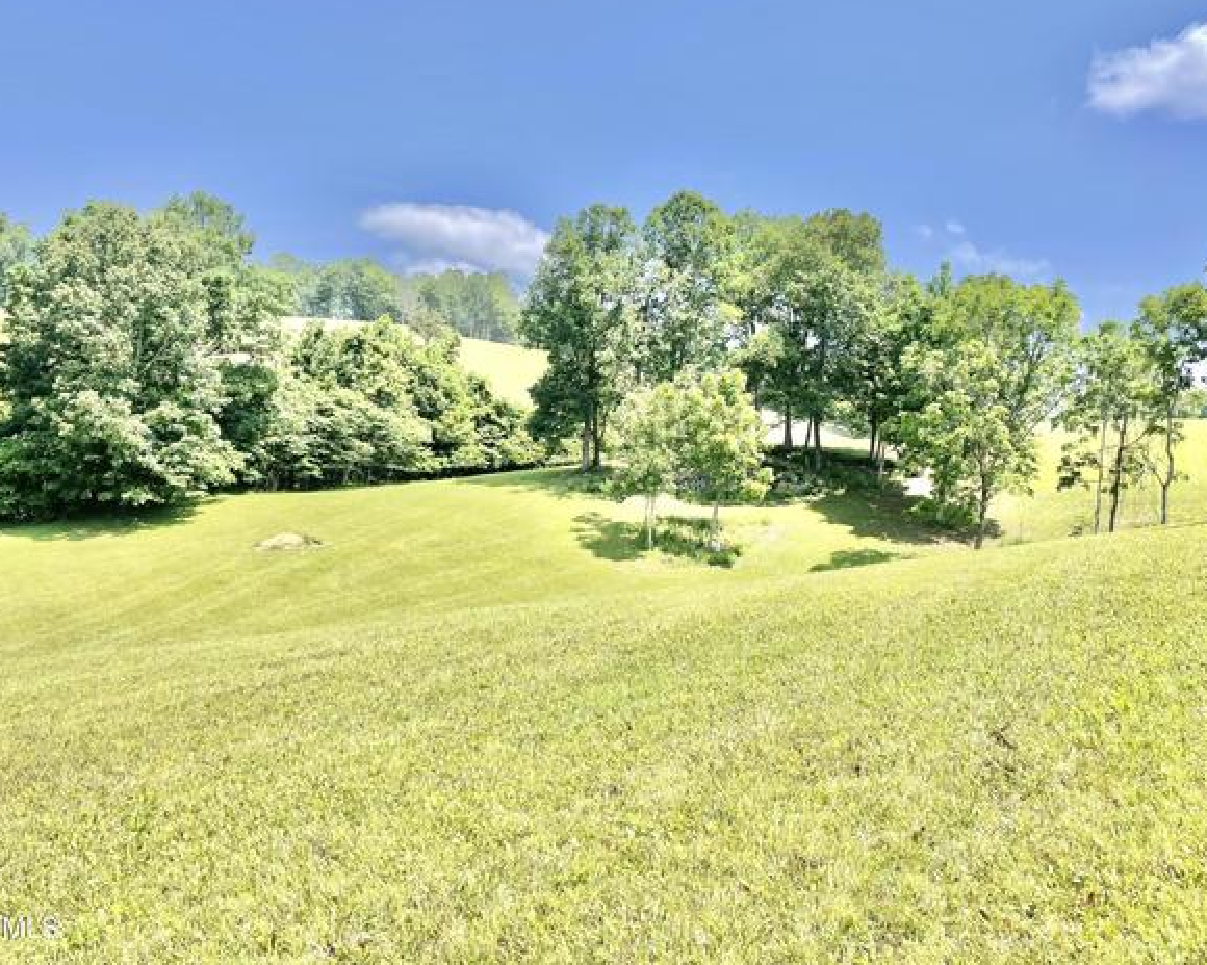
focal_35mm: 28
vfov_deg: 51.5
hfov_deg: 62.2
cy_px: 474
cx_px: 601
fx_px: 1000
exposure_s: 1/2564
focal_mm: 4.2
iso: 32
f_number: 1.6
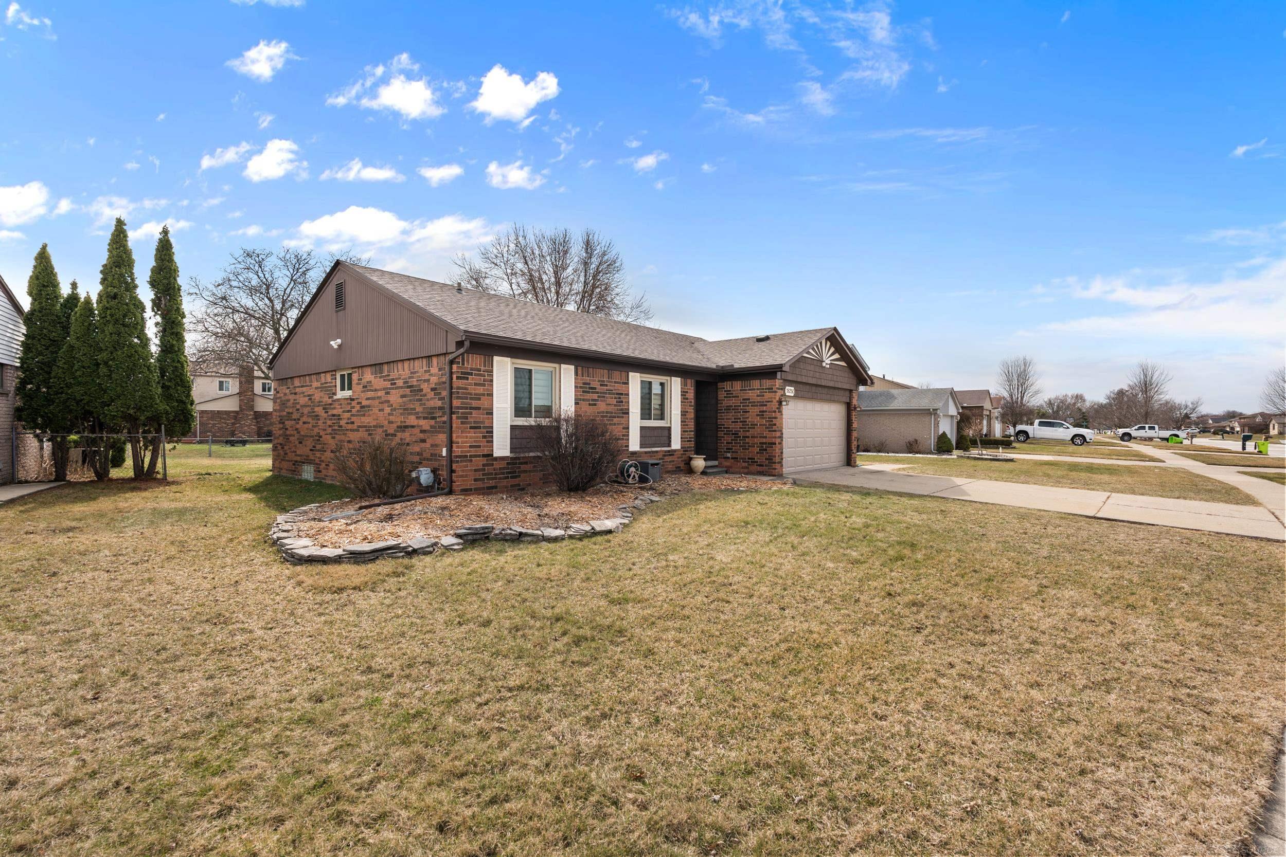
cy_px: 428
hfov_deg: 96.7
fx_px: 572
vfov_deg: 73.8
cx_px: 643
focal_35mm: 16
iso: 250
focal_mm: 16
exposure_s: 1/160
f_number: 9
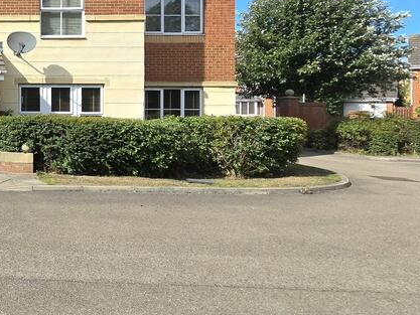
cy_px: 103
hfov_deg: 42.9
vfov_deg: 44.7
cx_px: -59
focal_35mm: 31
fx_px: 376
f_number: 2.2
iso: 50
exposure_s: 1/2500
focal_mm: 2.2
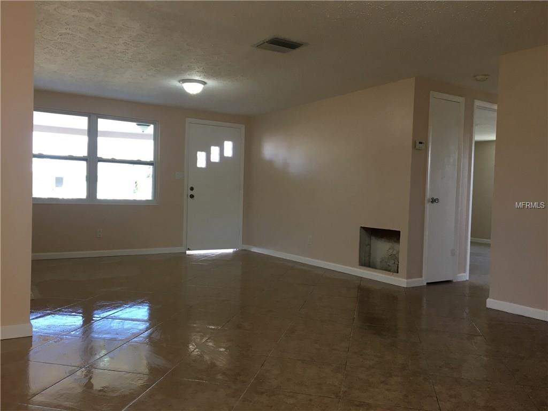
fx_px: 459
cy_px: 206
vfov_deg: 48.2
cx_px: 274
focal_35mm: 29
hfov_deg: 61.7
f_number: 2.2
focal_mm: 4.15
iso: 25
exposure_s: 1/30
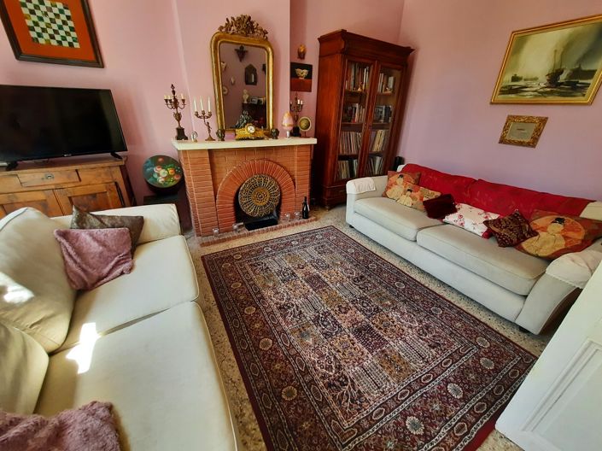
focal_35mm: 13
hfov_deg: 106.2
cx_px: 301
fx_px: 226
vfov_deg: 89.9
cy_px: 226
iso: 160
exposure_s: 1/50
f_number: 2.2
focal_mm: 1.74
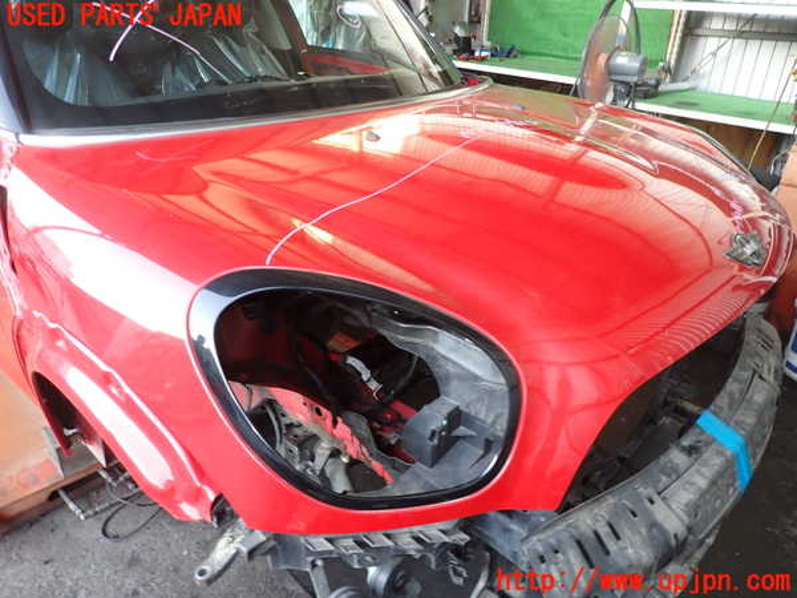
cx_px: 398
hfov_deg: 69.4
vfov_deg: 54.9
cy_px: 299
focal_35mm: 25
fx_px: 576
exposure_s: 1/60
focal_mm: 4.5
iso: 160
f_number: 2
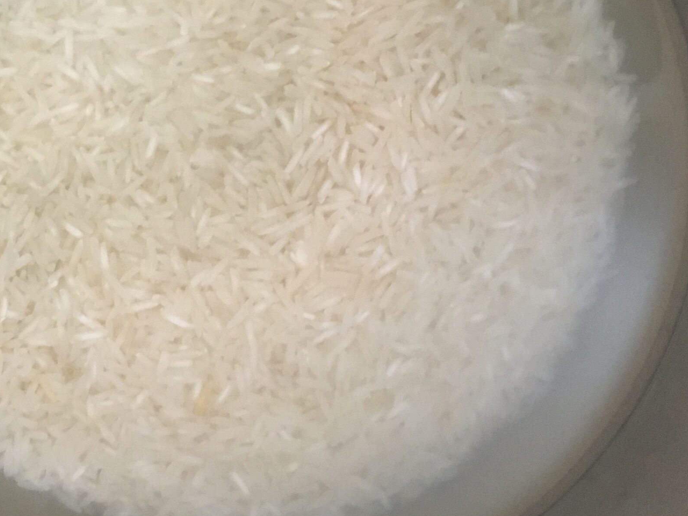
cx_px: 194
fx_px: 934
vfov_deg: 30.7
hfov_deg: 39.6
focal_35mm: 47
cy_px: 187
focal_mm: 4.15
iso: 250
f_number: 2.2
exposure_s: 1/33
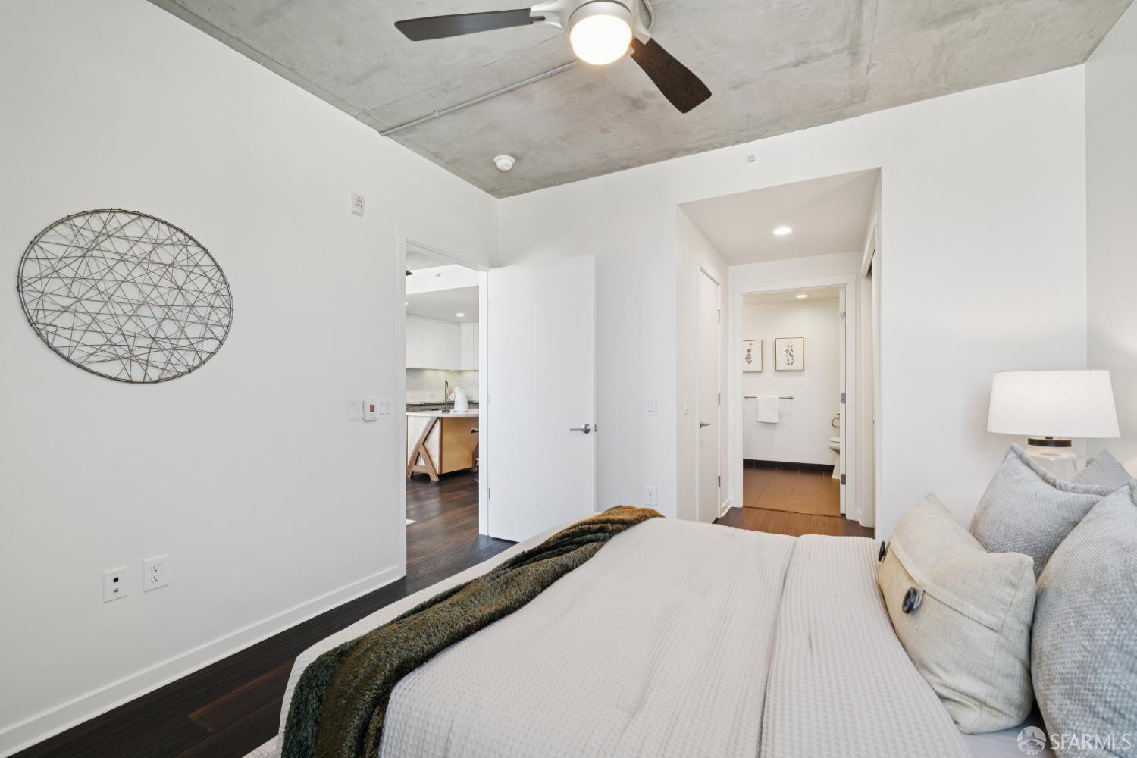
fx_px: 474
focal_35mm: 15
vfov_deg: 77.3
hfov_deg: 100.4
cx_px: 568
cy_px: 379
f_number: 9
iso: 400
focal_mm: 15
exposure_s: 1/13
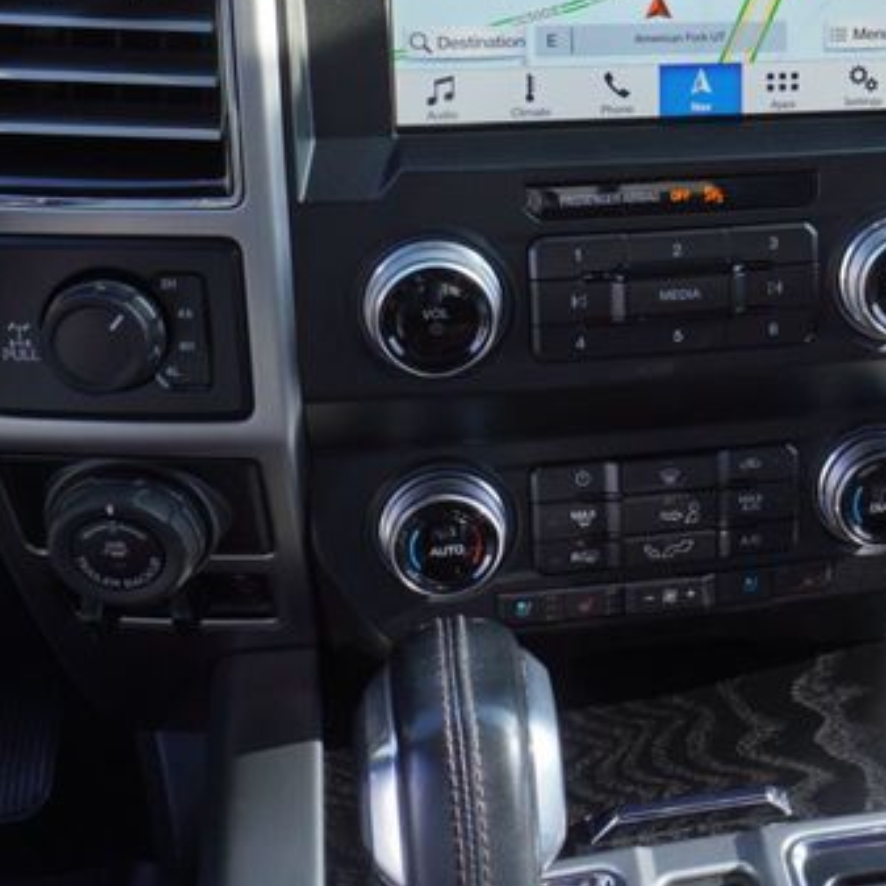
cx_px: 946
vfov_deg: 27.2
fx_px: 1795
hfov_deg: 25.9
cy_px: 189
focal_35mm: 62
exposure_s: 1/80
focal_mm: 16
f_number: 4.5
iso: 100
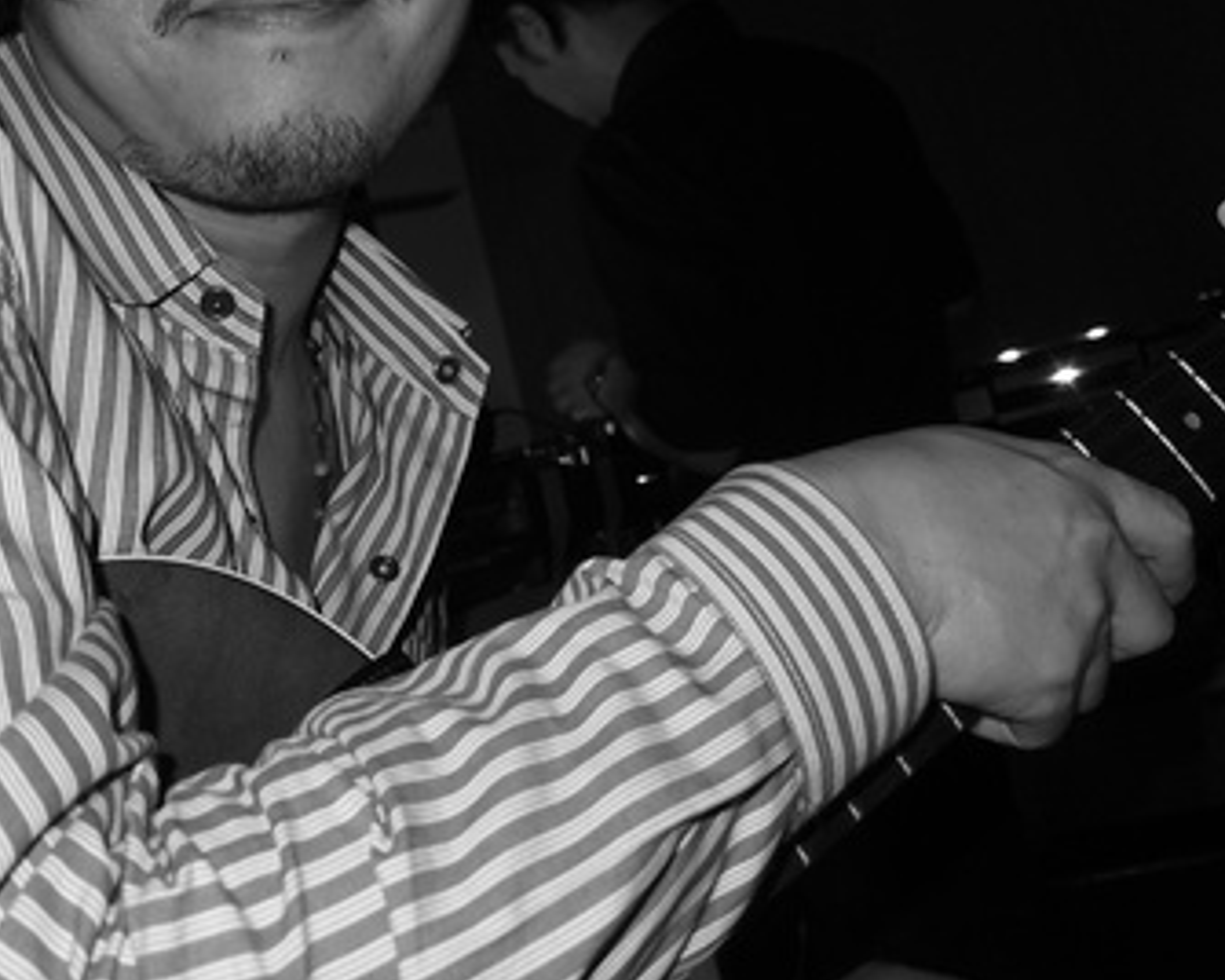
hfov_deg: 41.9
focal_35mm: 44
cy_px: 298
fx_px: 1595
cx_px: 512
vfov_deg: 33.7
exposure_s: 1/30
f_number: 2.2
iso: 125
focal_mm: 6
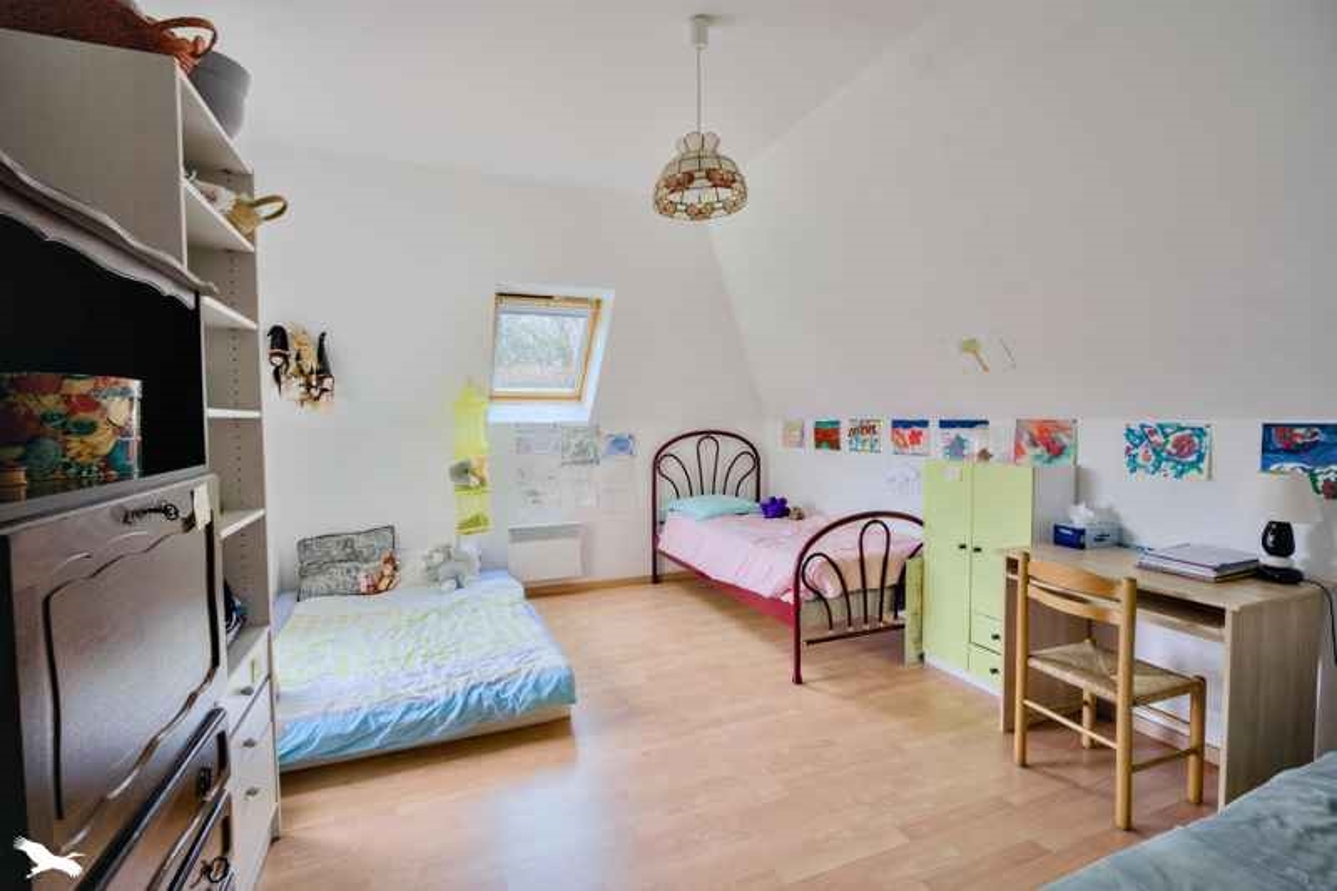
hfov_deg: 96.7
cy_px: 446
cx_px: 668
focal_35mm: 16
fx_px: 594
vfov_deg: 73.7
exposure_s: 1/160
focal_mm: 16
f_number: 8
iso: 800
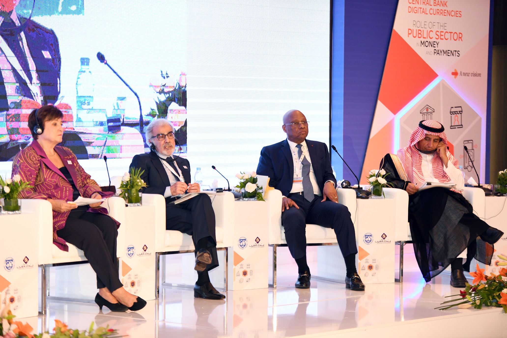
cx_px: 254
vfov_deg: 12.2
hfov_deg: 18.3
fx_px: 1577
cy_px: 169
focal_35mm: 112
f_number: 2.8
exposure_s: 1/250
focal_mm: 112
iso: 1600
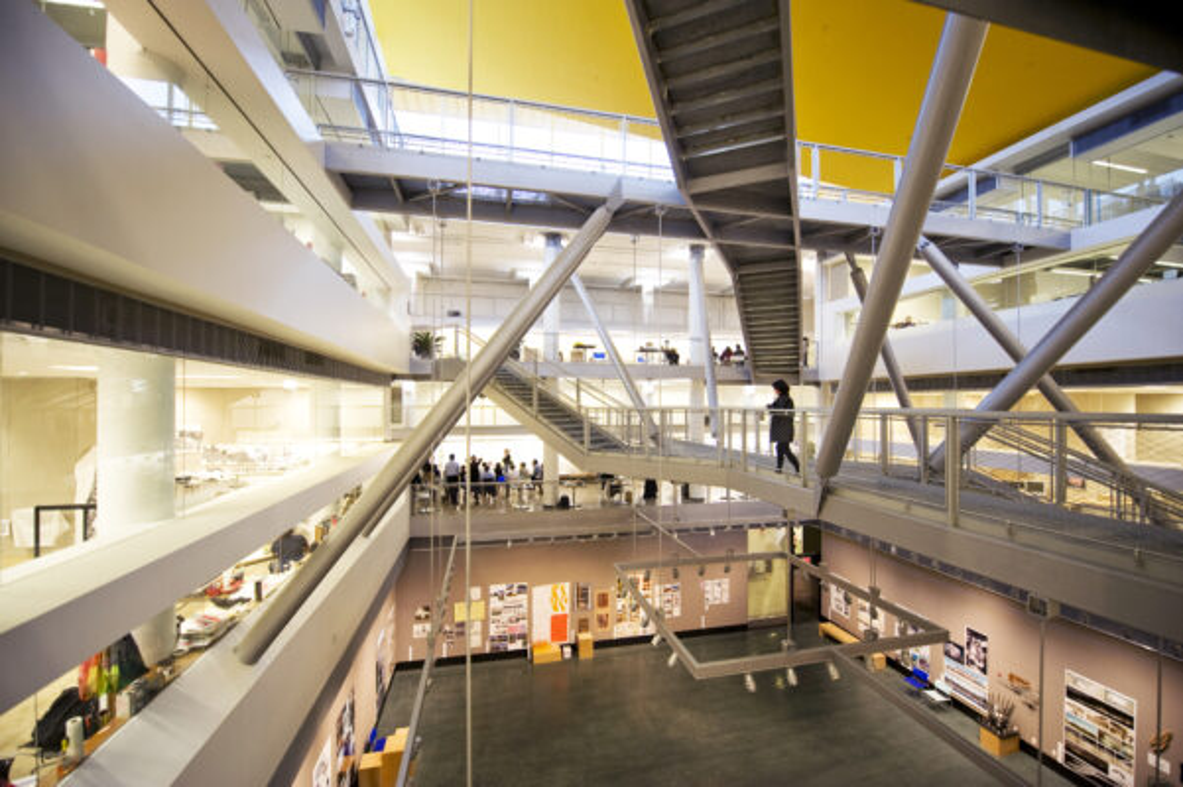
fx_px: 460
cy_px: 394
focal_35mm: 14
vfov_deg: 81.1
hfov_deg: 104.3
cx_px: 592
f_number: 2.8
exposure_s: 1/50
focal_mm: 14
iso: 500
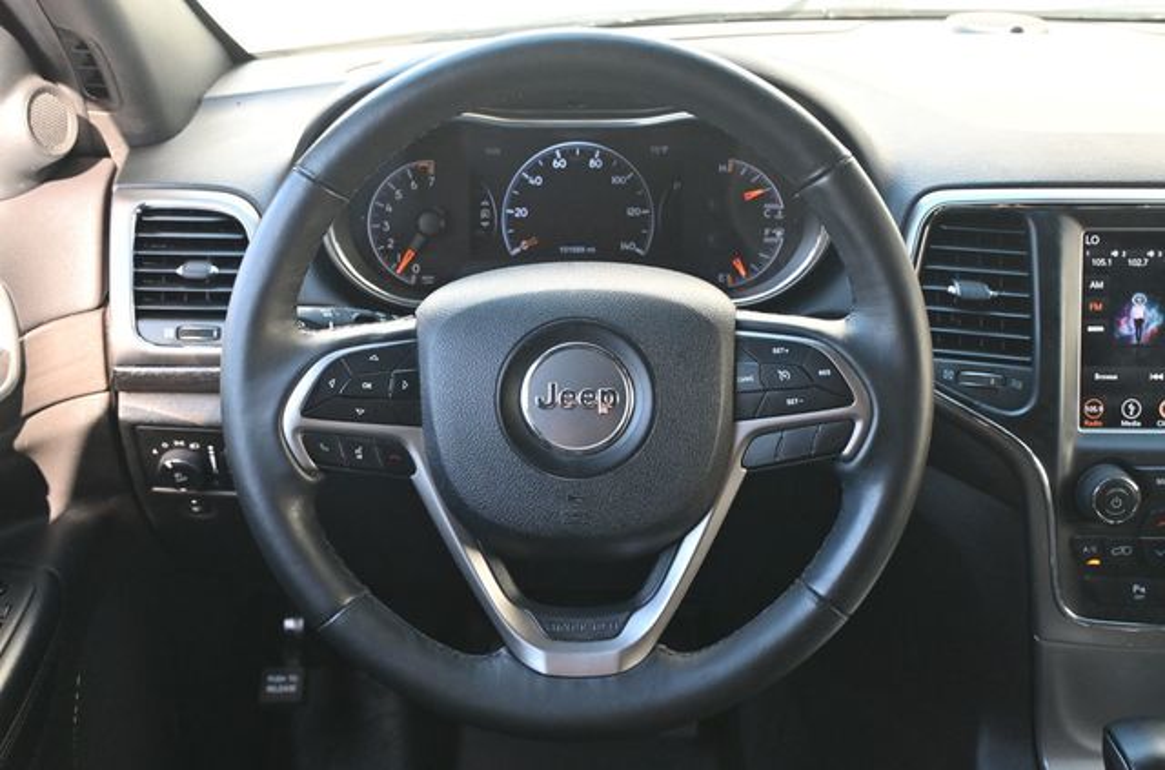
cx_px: 582
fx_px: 1331
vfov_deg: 32.3
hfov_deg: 47.3
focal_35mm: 41
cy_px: 385
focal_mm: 27.5
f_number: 4.5
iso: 1000
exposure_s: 1/125
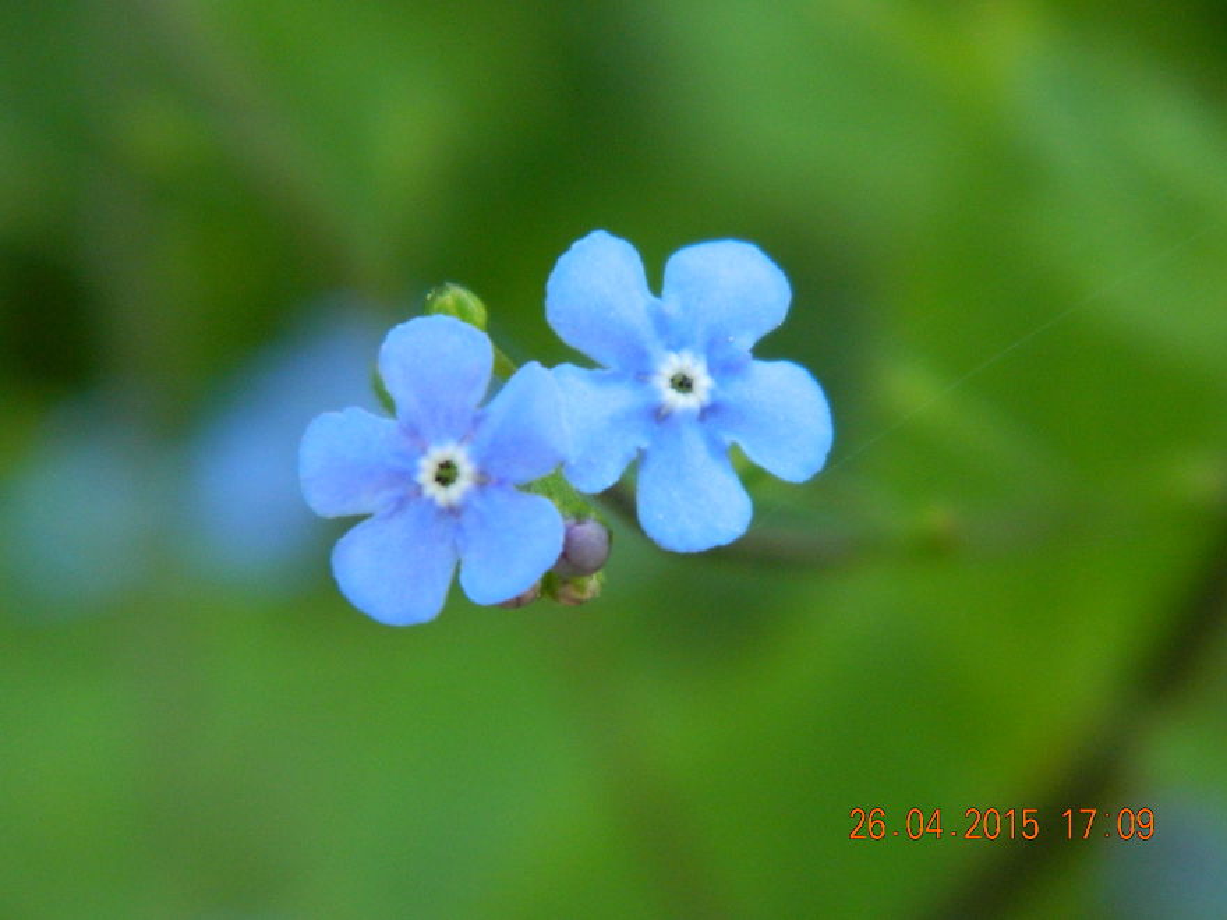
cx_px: 614
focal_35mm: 177
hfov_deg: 11.2
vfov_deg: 8.4
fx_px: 6274
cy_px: 460
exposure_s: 1/200
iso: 400
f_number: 5.1
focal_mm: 31.8
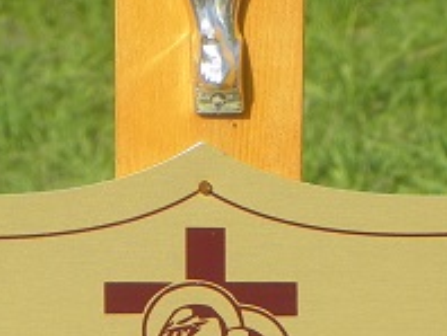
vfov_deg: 3.6
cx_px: 262
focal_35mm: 416
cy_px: 395
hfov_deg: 4.8
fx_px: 5378
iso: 64
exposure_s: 1/250
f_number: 5.6
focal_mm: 23
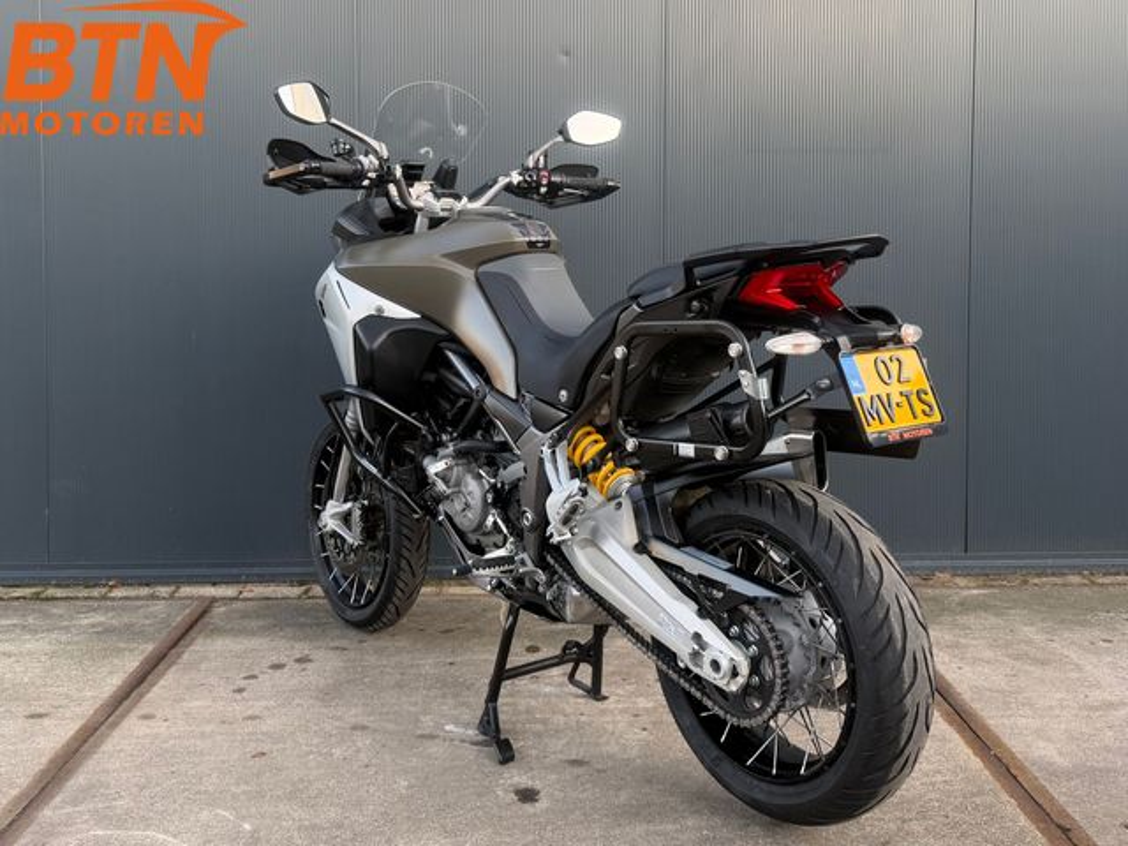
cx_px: 564
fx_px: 782
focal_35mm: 24
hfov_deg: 71.6
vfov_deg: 56.8
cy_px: 423
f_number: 1.78
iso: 64
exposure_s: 1/138
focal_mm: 6.76
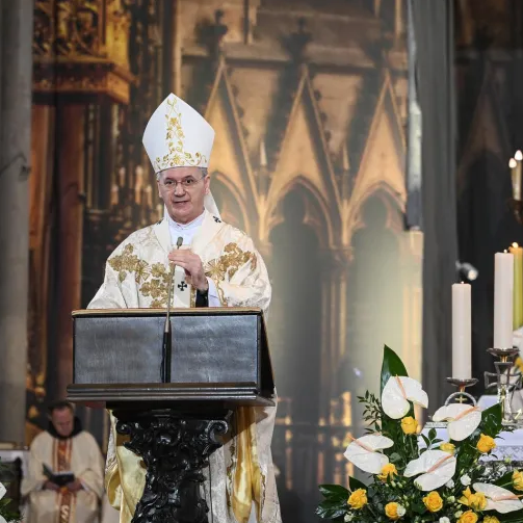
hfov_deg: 11.3
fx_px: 2632
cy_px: 260
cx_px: 306
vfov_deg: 11.3
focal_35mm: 154
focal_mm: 120
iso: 2000
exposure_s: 1/500
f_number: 4
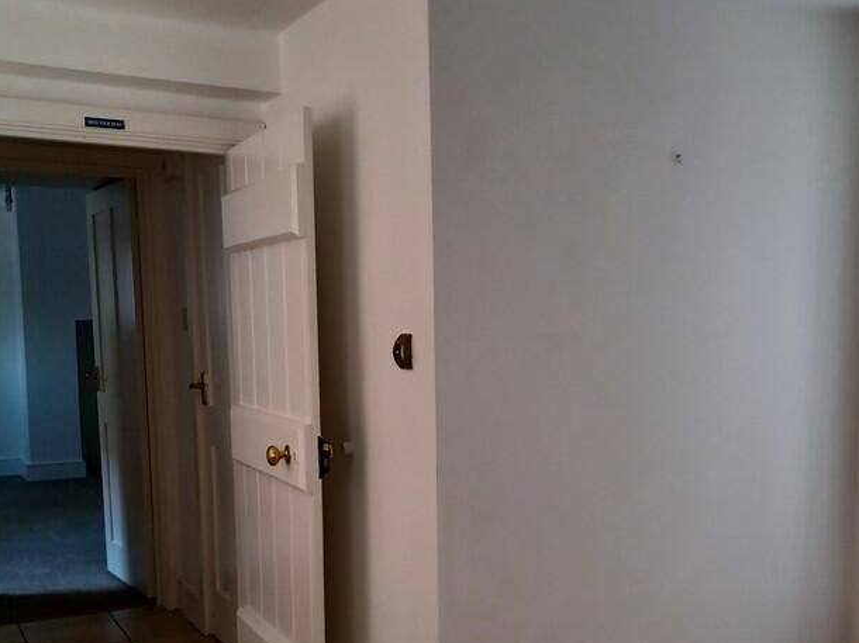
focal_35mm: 42
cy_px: 438
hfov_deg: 44.3
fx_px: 1042
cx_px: 559
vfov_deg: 34.0
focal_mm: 4.6
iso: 160
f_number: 1.8
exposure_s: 1/60
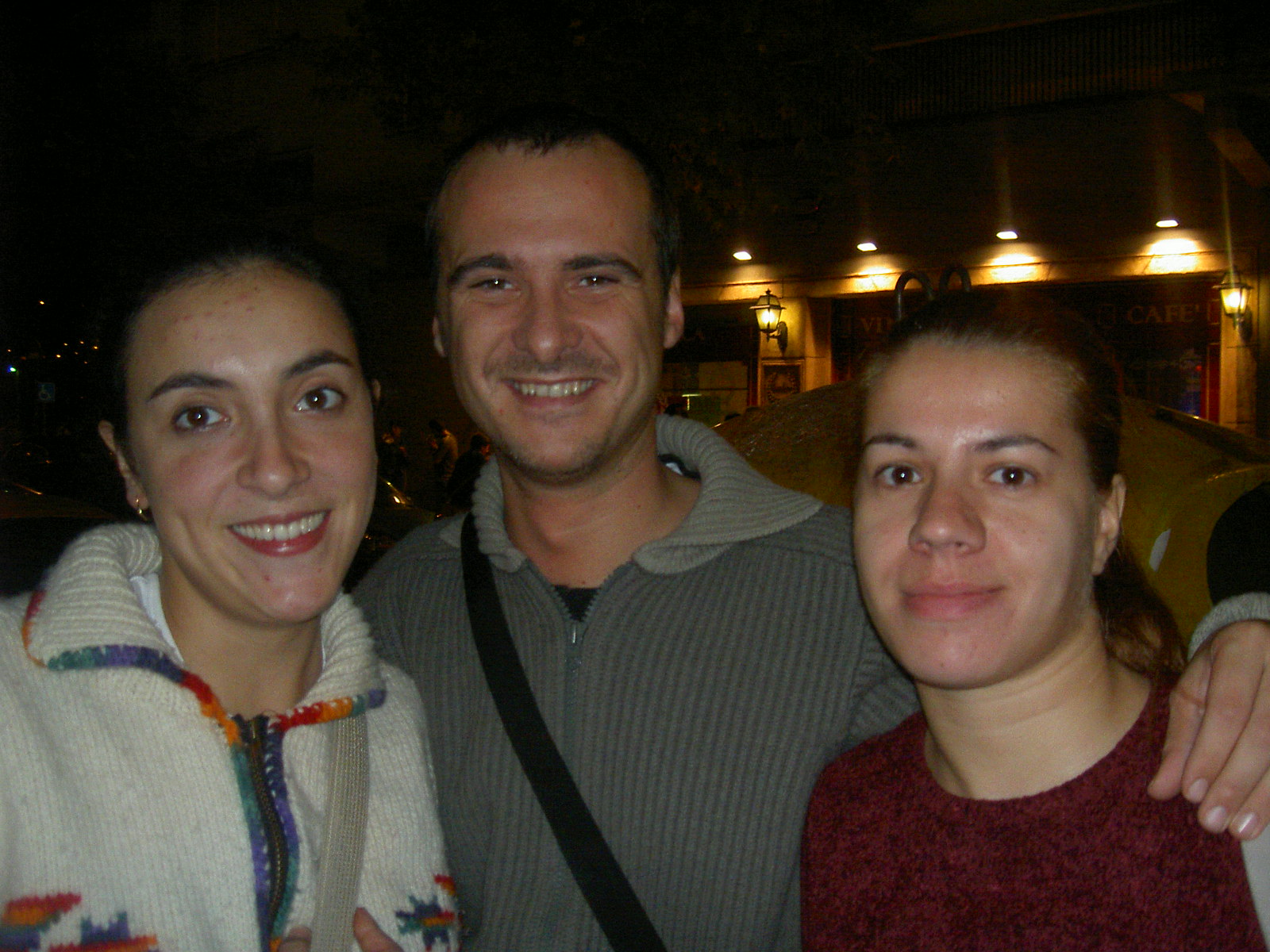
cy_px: 476
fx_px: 1431
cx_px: 635
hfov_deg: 47.9
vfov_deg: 36.8
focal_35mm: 39
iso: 100
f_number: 2.8
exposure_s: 1/59.5
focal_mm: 8
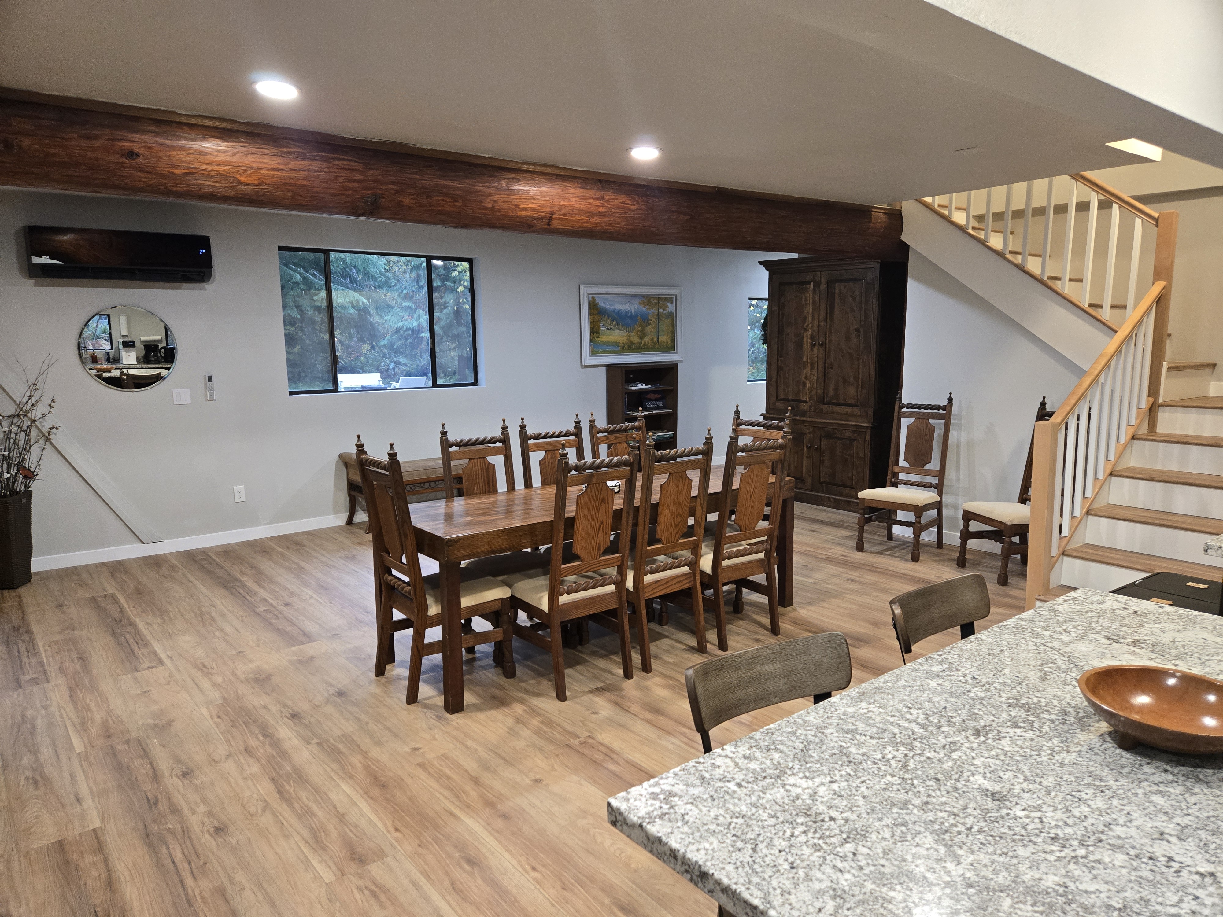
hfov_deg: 73.9
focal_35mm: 23
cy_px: 458
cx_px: 612
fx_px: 813
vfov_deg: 58.9
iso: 500
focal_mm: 5.4
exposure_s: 1/120
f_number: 1.8
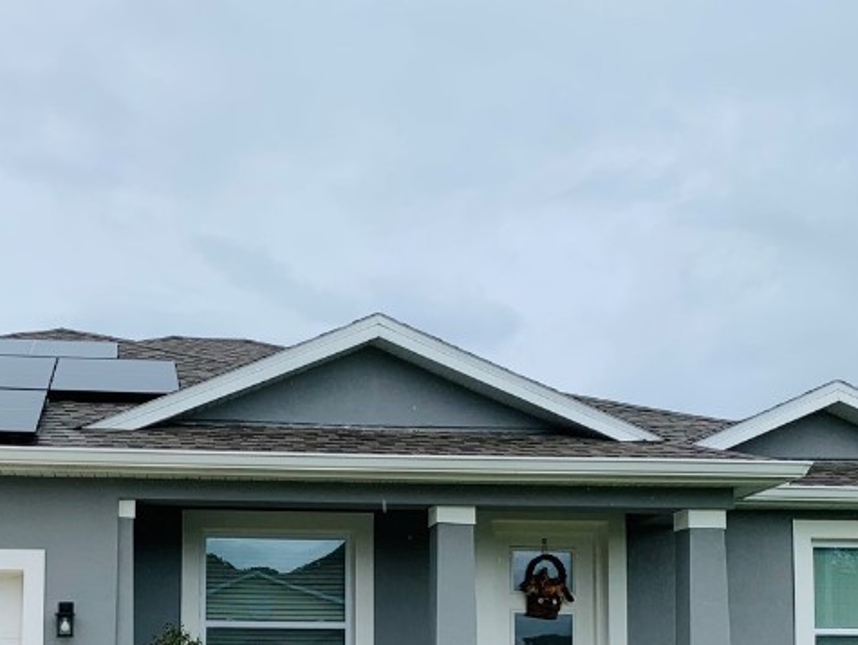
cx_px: 235
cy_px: 578
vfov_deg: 25.3
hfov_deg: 33.8
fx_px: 1389
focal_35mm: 56
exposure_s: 1/815
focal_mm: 4.25
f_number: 1.8
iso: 25
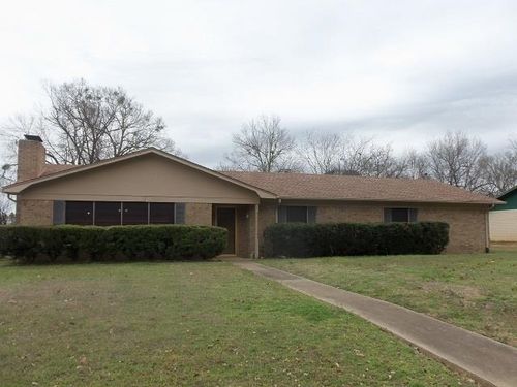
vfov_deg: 49.7
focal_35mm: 28
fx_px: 418
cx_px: 258
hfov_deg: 63.4
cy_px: 194
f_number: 3.3
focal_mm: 5.1
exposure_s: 1/400
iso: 64
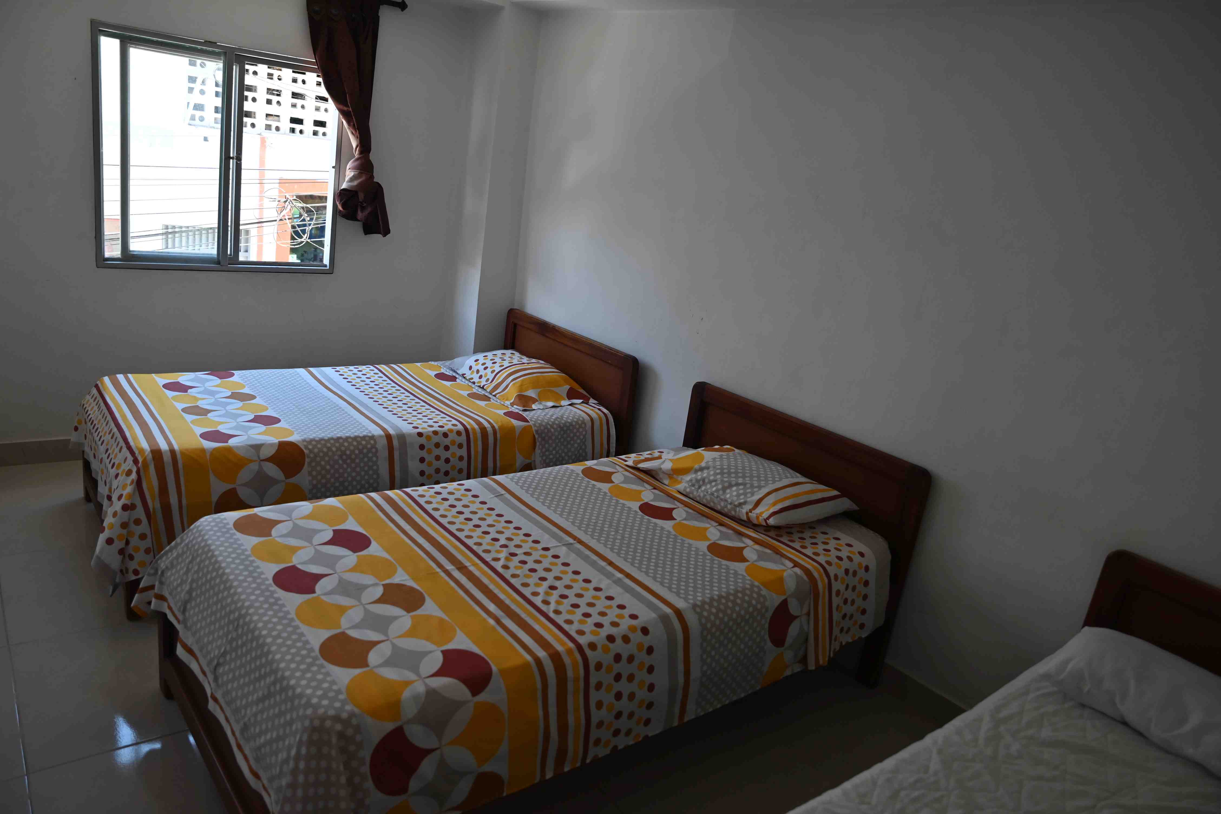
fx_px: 814
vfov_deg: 53.1
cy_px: 407
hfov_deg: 73.7
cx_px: 610
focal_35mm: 24
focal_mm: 24
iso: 400
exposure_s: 1/250
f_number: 3.5
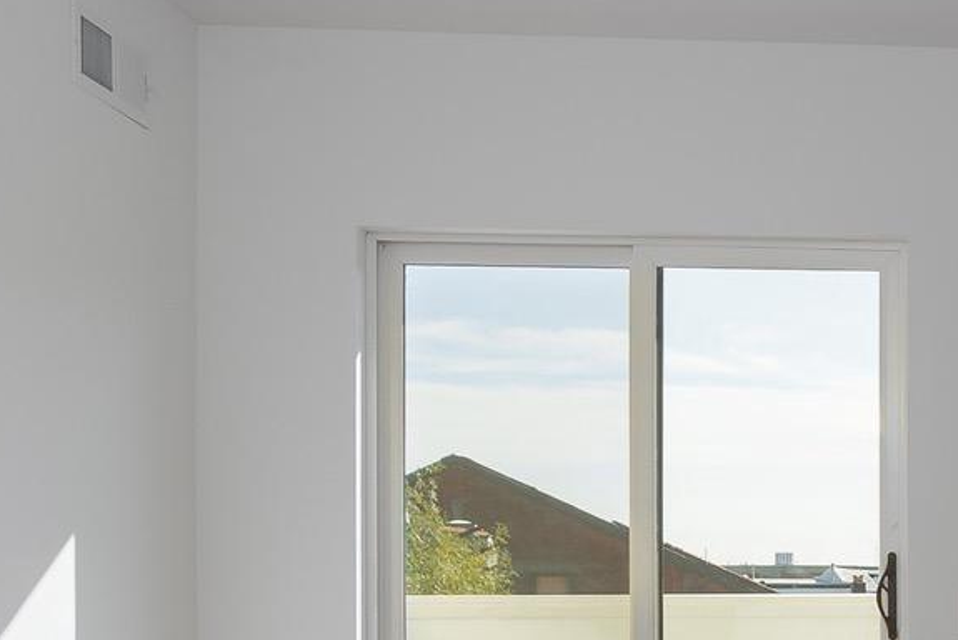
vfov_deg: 23.4
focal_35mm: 57
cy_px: 531
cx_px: 1125
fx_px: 1518
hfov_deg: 30.3
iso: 200
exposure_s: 1/250
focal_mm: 16
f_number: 10
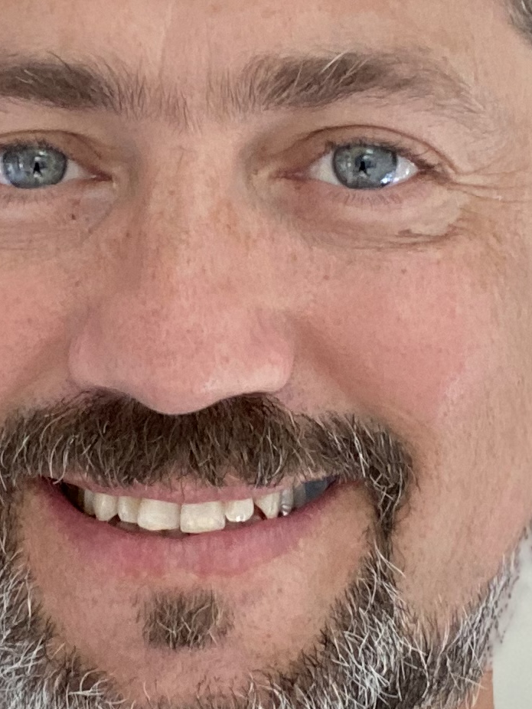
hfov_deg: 14.8
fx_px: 2048
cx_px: 173
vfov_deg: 19.6
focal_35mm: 100
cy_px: 349
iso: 200
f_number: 2.2
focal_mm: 2.71
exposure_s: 1/60
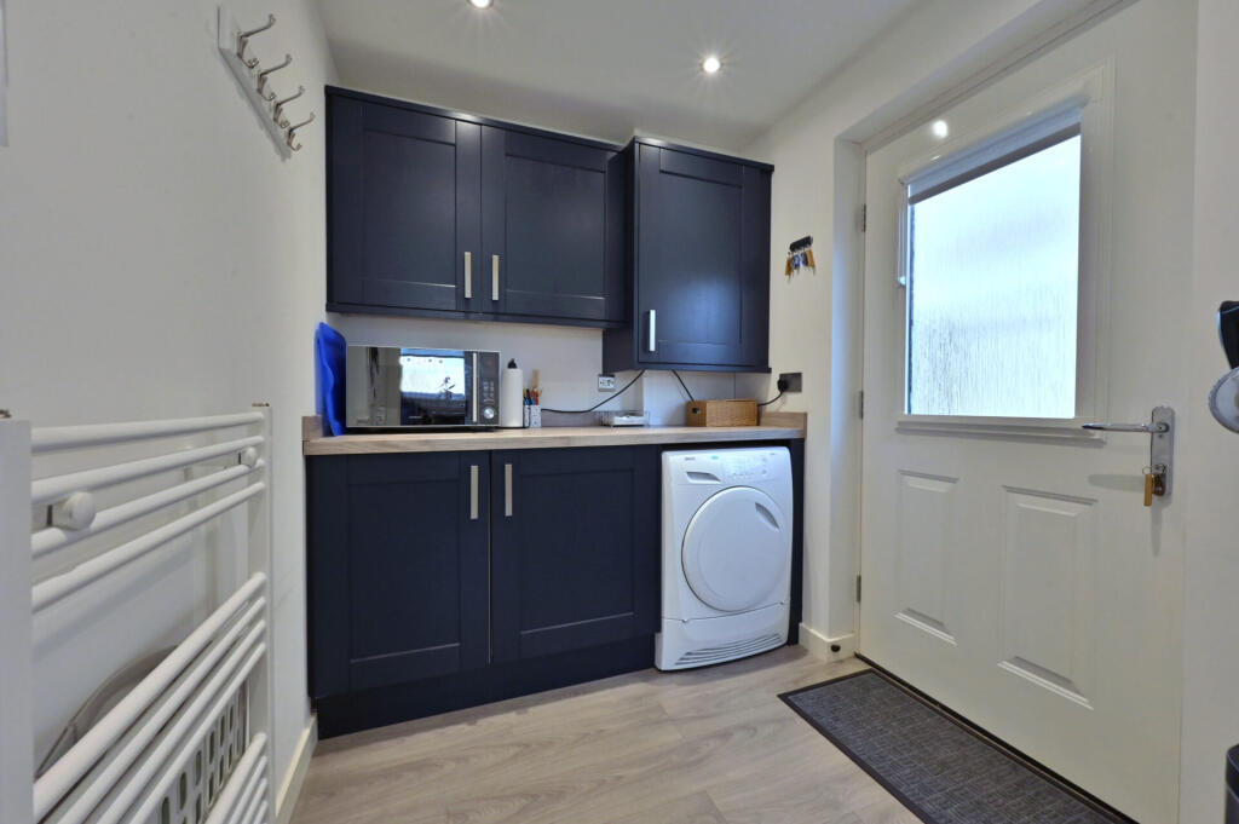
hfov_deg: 104.3
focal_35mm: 14
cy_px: 412
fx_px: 481
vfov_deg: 81.1
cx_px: 620
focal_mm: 14
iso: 2500
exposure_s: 1/160
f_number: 13
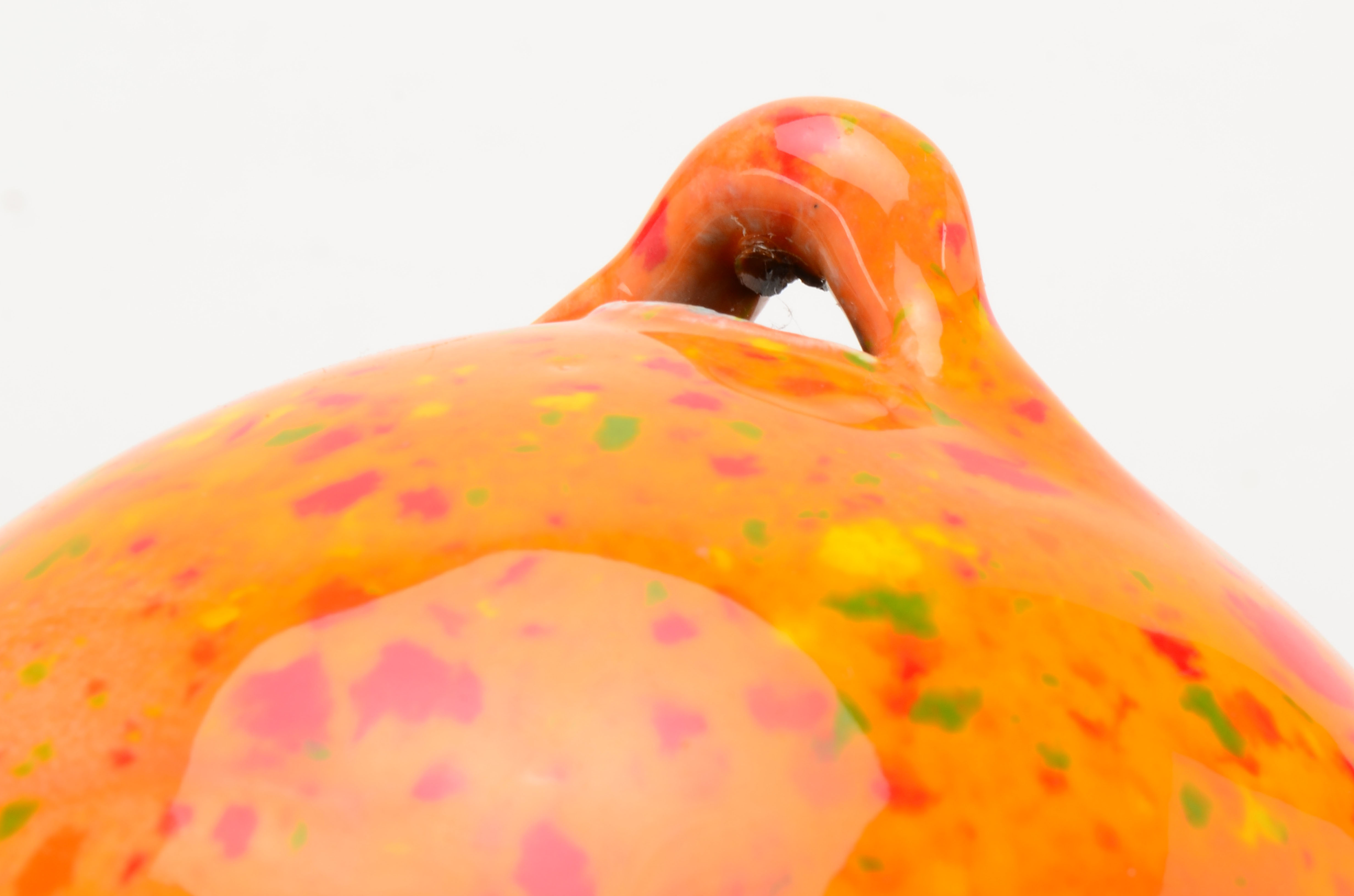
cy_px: 448
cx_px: 677
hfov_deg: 24.7
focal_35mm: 82
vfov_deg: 16.5
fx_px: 3096
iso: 100
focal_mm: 55
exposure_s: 1/160
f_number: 22
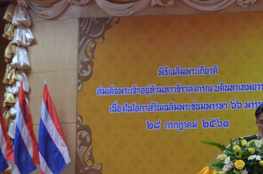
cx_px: 284
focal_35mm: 84
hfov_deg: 22.9
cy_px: 161
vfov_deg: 16.0
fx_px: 612
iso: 800
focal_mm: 22
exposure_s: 1/40
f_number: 4
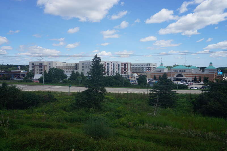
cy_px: 76
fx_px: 170
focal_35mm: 27
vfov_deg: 47.9
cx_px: 114
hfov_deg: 67.4
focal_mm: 18
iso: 100
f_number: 11
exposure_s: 1/125
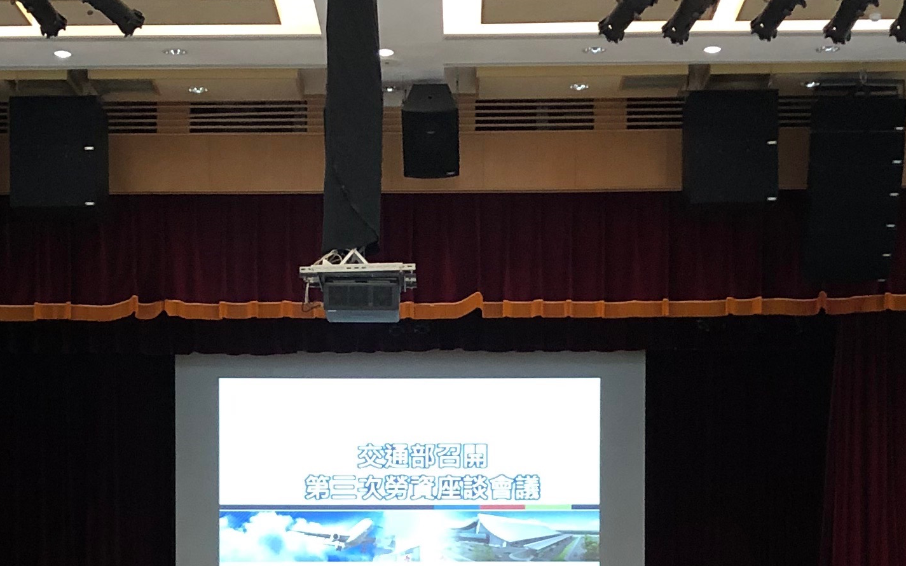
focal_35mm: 84
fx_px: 2074
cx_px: 404
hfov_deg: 24.6
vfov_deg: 15.1
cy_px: 634
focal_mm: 4
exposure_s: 1/15
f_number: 1.8
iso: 64
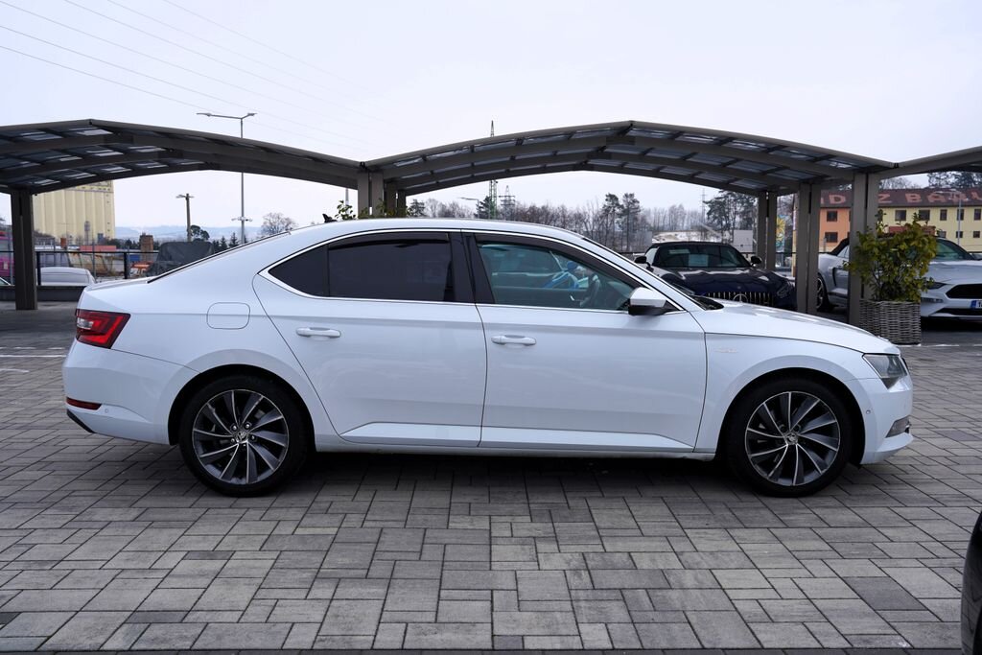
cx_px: 491
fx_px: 873
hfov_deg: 58.7
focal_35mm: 32
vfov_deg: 41.1
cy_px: 328
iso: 100
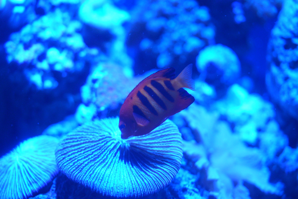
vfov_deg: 15.2
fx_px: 746
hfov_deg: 22.6
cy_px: 100
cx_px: 149
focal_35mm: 90
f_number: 2.8
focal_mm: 90
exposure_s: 1/400
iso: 4000
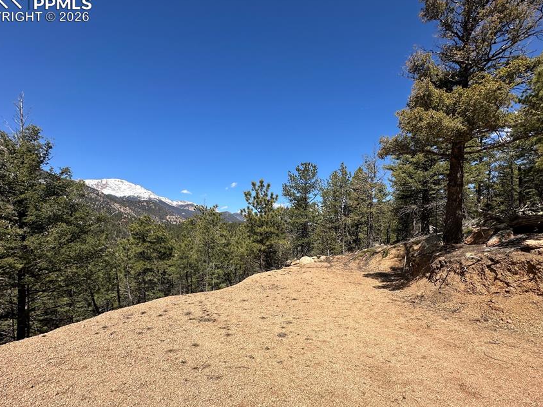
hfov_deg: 90.9
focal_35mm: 17
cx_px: 292
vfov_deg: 74.3
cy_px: 233
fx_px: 267
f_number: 2.2
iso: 50
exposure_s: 1/1984
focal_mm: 2.22
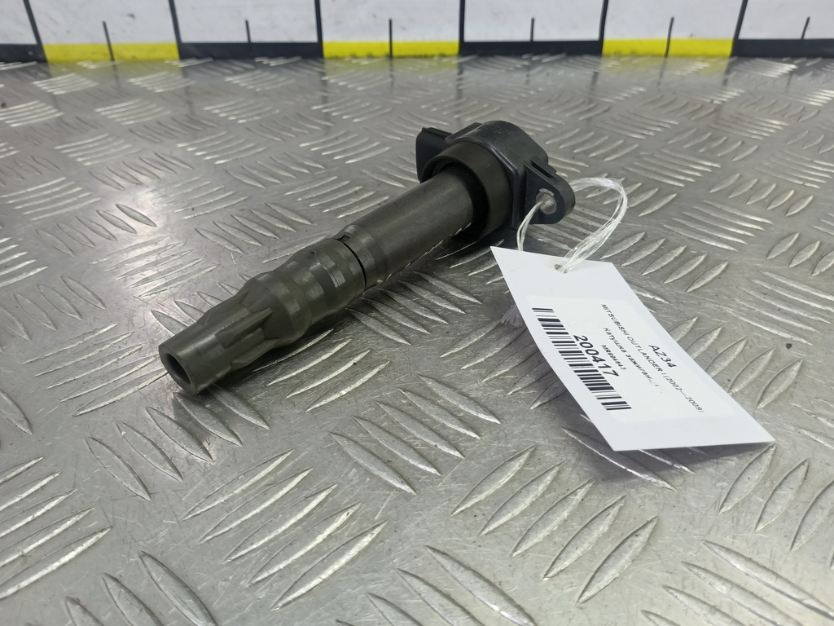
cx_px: 417
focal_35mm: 23
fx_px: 554
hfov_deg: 73.9
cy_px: 313
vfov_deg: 58.9
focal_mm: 4.11
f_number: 1.6
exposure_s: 1/50
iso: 128
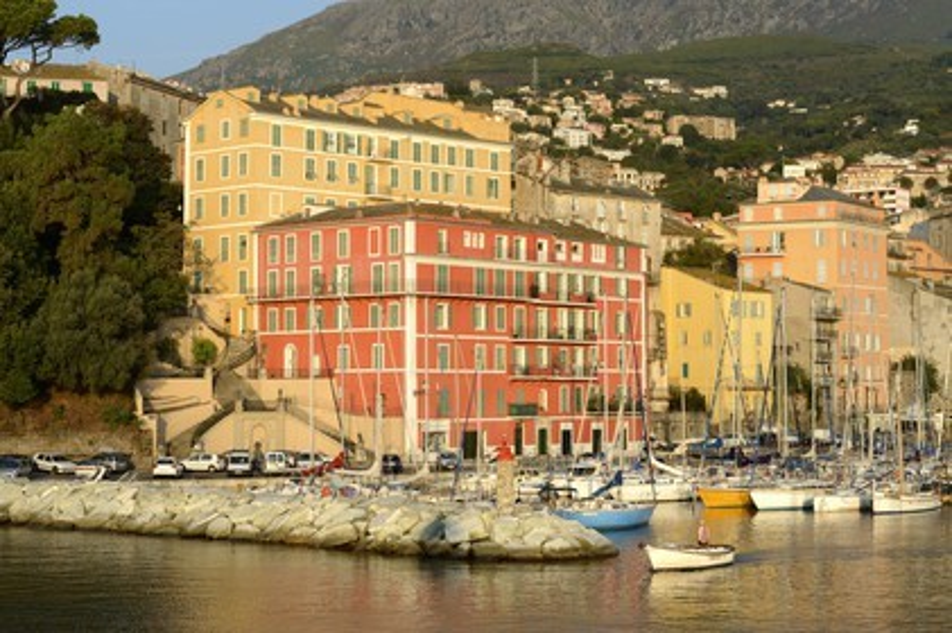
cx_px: 476
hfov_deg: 28.9
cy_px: 316
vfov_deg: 19.4
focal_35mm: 70
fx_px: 1850
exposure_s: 1/200
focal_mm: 70
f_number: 10
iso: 200
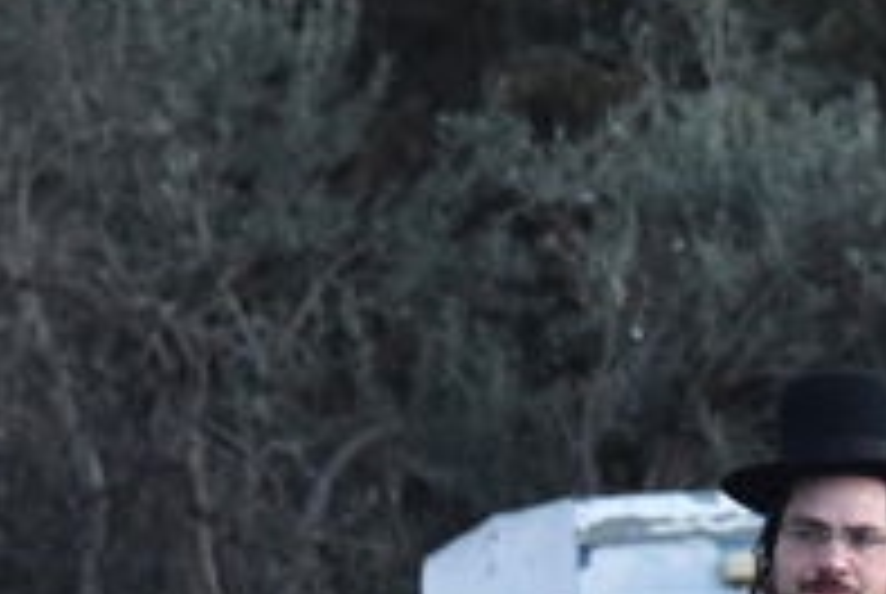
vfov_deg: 2.3
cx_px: 859
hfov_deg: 3.4
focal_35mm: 602
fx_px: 14838
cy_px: 790
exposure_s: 1/100
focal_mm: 116
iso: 3200
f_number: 5.6
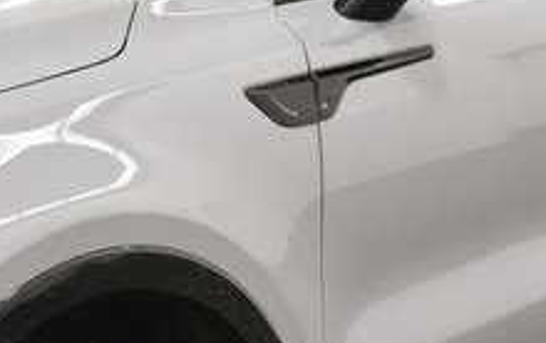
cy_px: 275
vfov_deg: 10.2
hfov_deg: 16.0
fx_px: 1907
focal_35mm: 128
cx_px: -10
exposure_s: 1/125
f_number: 5.6
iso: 900
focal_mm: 18
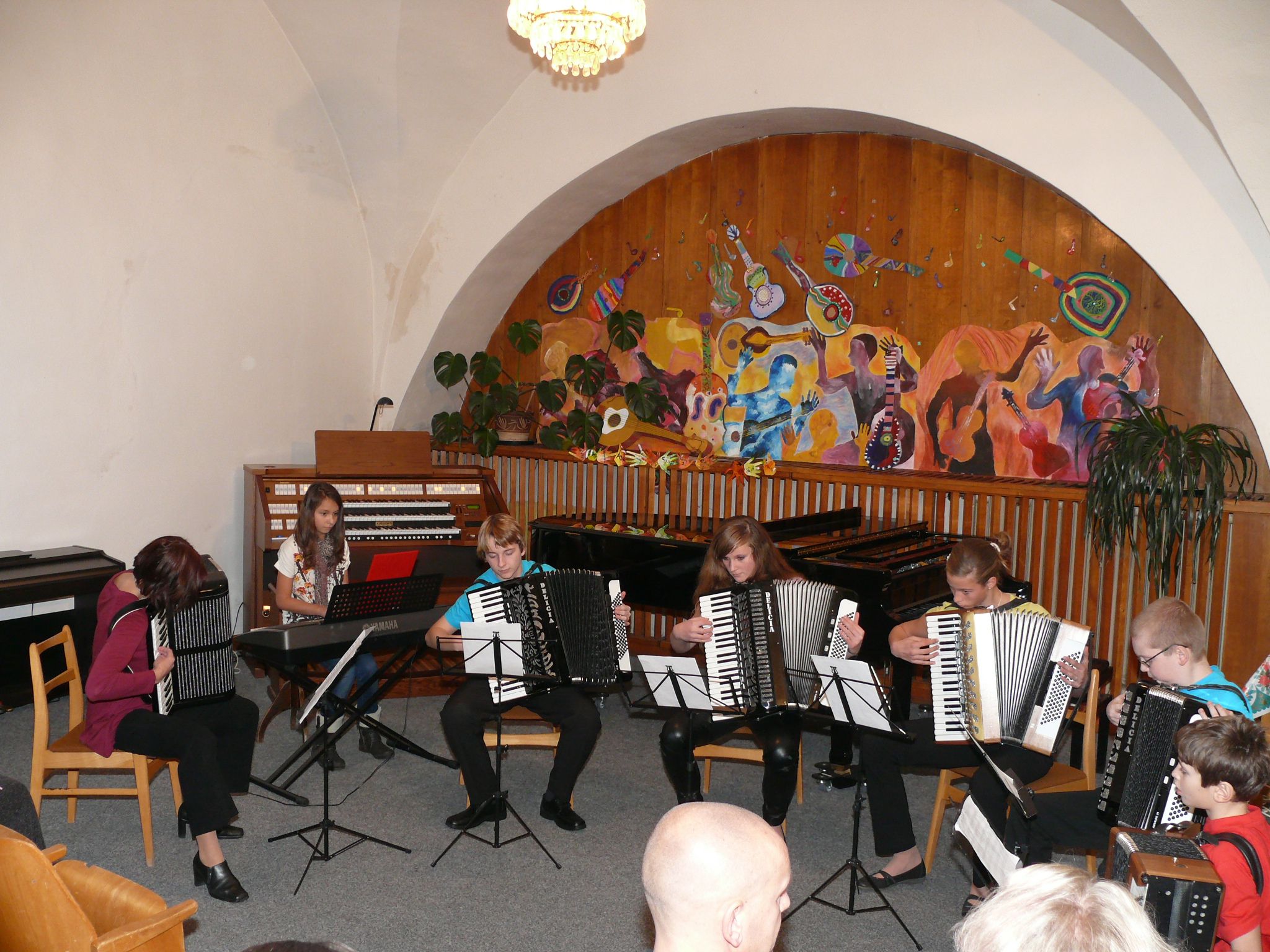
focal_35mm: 35
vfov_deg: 40.7
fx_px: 1284
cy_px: 476
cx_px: 635
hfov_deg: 52.6
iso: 200
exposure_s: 1/30
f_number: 2.8
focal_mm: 7.4
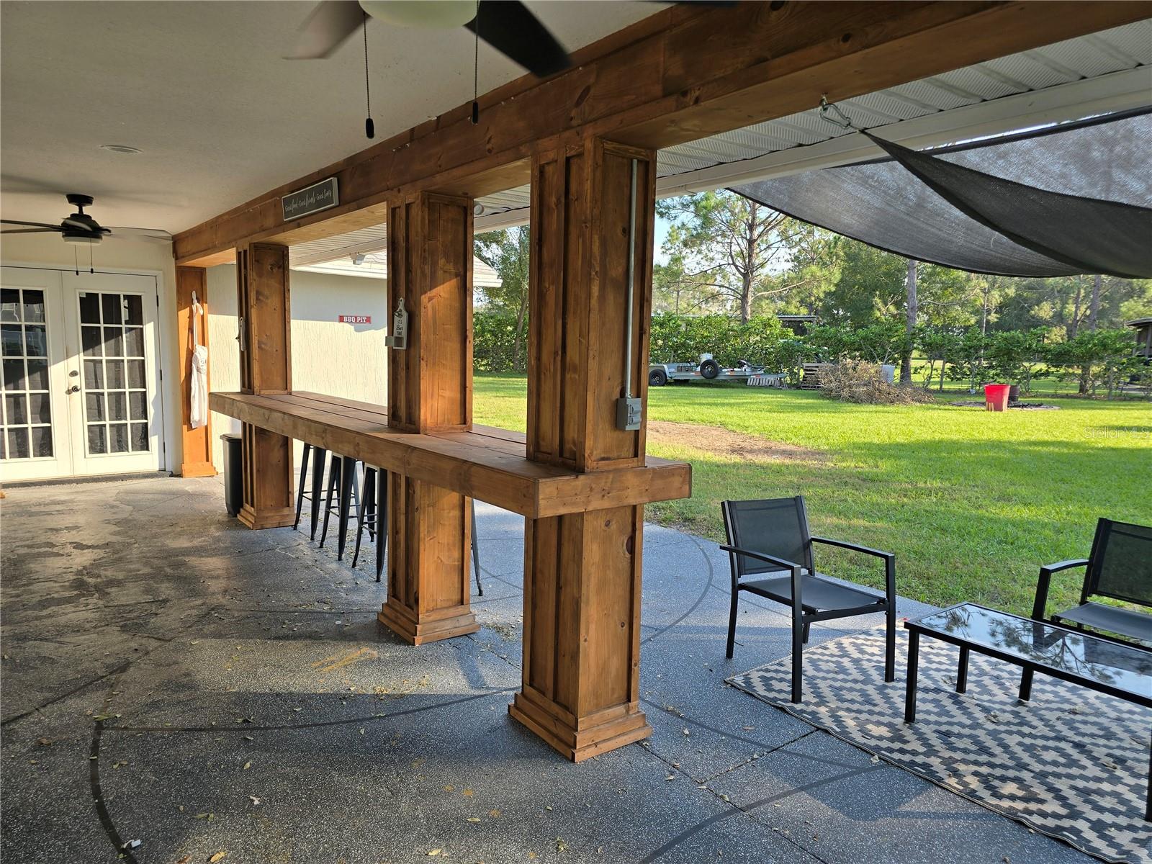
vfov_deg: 58.9
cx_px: 576
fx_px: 765
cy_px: 432
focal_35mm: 23
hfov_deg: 73.9
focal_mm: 6.3
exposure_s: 1/261
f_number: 1.7
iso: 12
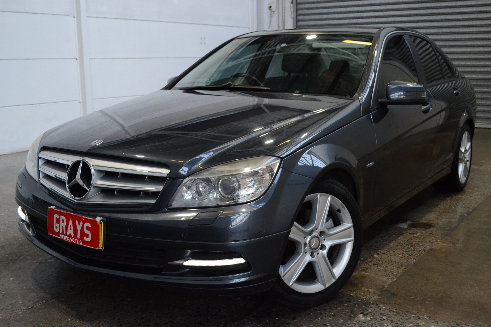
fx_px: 532
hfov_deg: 49.6
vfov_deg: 34.2
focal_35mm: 39
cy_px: 164
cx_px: 246
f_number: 4.2
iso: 1600
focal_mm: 26
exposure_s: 1/500
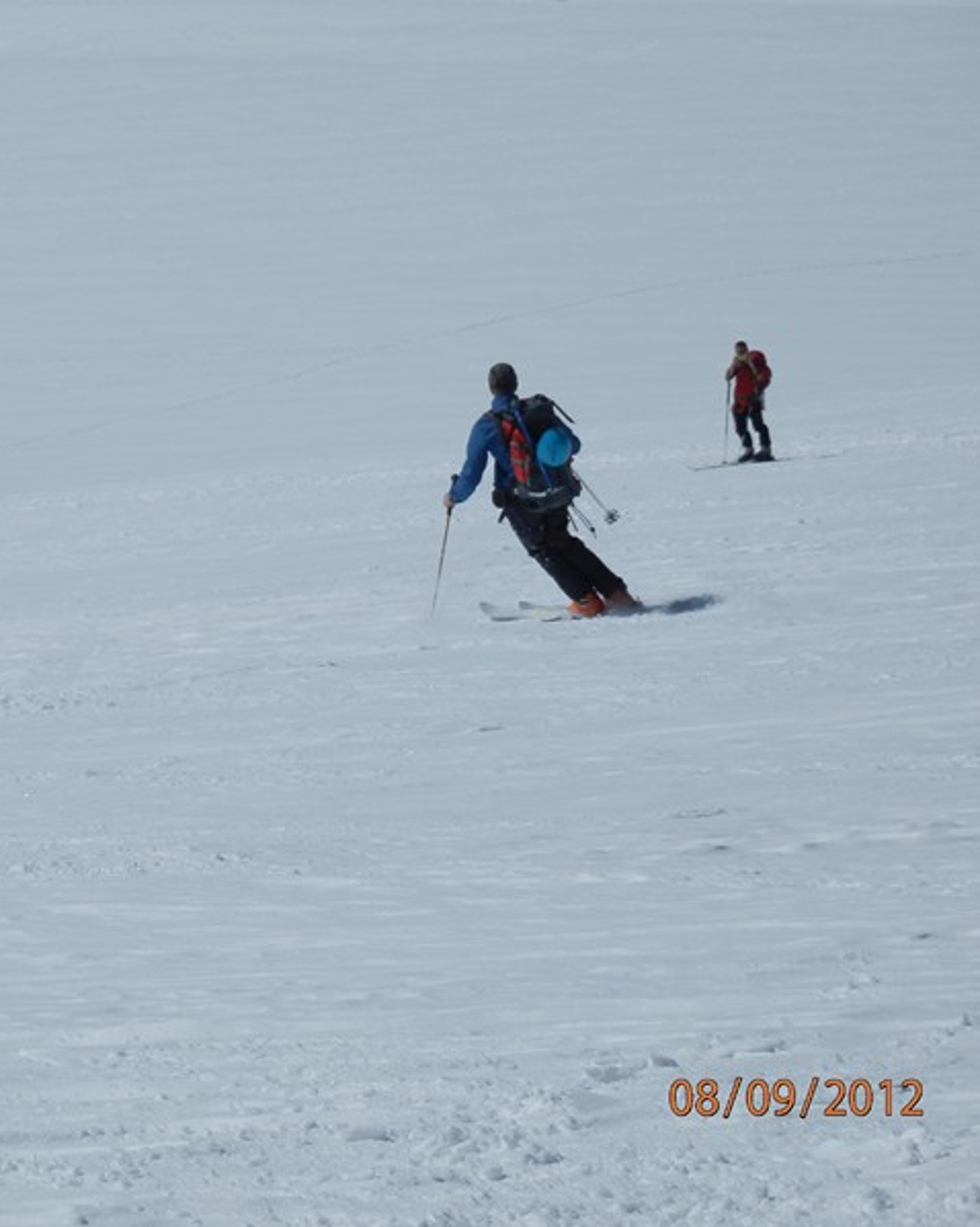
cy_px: 614
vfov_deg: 6.6
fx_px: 10664
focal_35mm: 294
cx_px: 203
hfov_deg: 5.3
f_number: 17.2
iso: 80
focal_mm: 40.2
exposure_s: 1/250
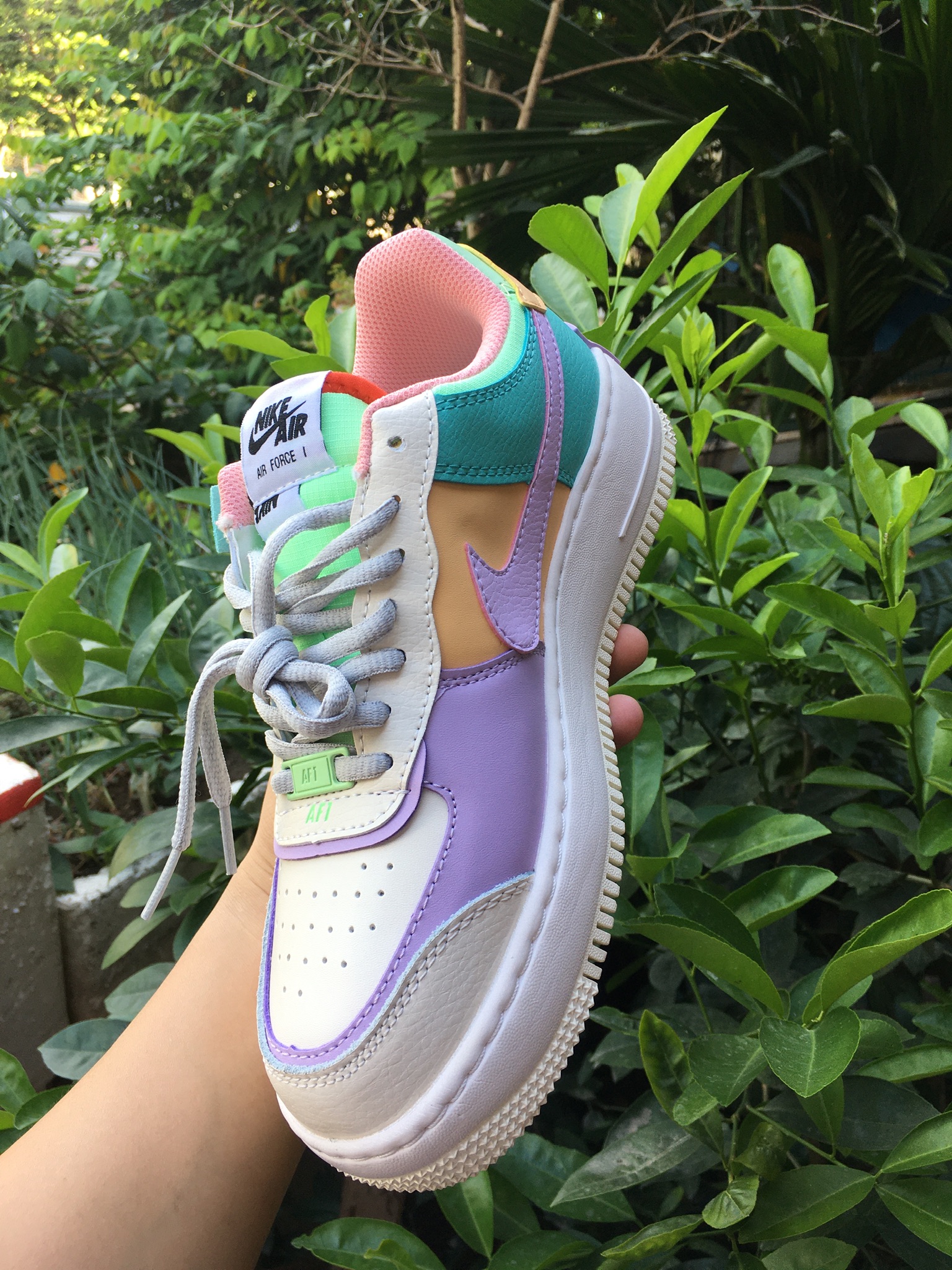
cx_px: 476
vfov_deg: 61.7
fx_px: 1063
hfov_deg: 48.2
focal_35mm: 29
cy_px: 635
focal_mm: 4.15
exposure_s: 1/100
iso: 25
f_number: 2.2
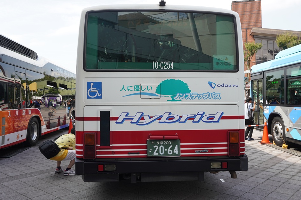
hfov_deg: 58.7
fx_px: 267
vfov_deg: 41.0
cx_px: 159
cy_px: 94
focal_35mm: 32
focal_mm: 20
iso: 100
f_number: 7.1
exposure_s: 1/100
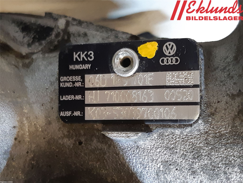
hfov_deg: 67.3
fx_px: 183
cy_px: 92
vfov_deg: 53.1
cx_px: 122
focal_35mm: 26
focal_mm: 3.93
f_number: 1.7
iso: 160
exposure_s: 1/50
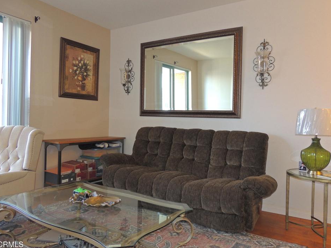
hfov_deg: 67.2
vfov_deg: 53.1
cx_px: 176
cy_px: 122
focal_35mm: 26
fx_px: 249
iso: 280
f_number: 3
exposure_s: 1/40
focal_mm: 4.3
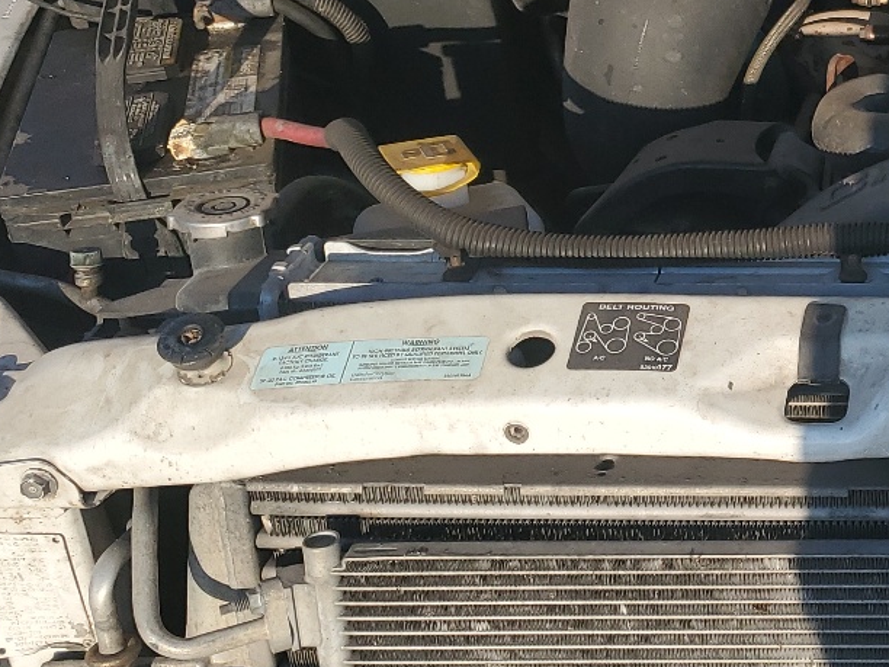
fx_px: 1746
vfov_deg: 21.5
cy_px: 221
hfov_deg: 25.7
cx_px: 1050
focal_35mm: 68
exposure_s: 1/2500
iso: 50
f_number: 1.5
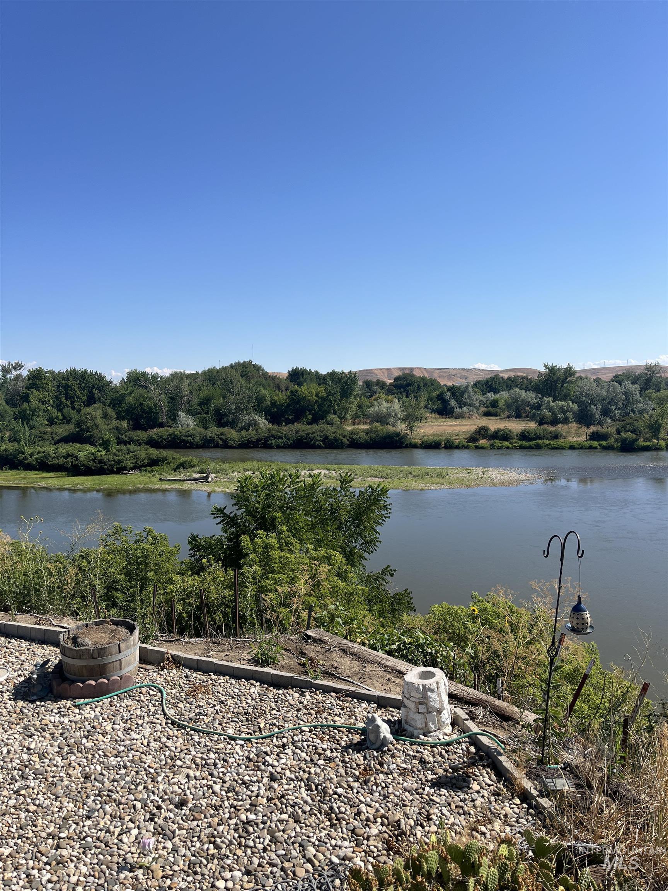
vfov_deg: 67.3
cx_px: 334
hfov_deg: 53.1
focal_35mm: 26
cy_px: 446
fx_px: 669
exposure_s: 1/4310
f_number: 1.6
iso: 50
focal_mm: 5.1
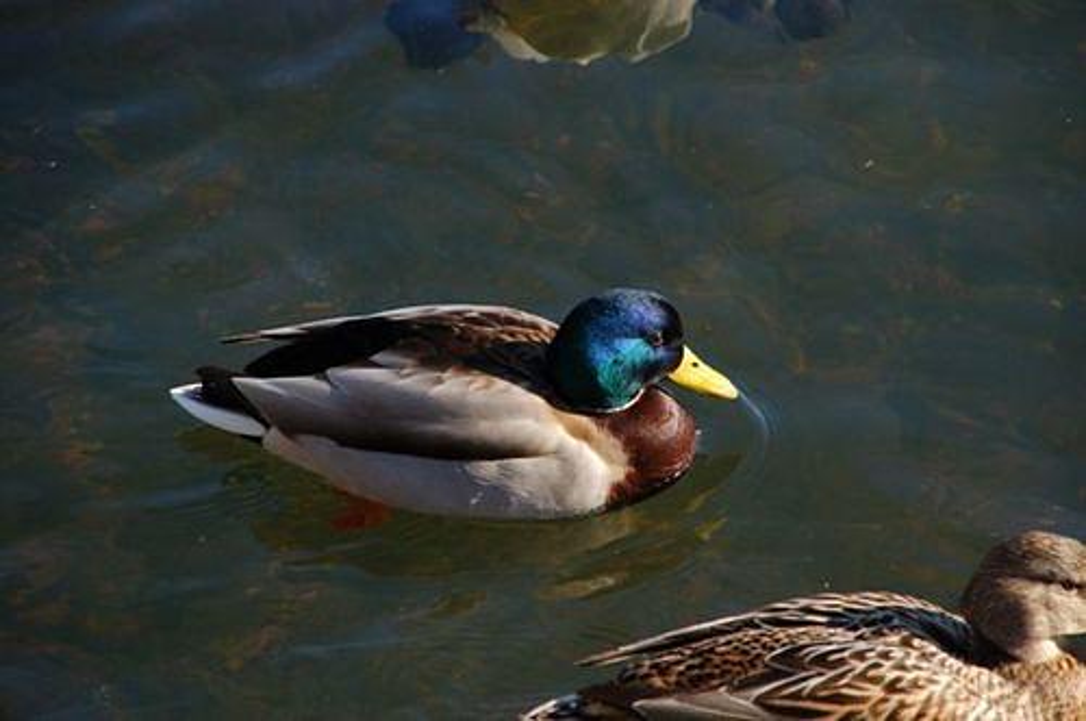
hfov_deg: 6.9
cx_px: 543
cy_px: 360
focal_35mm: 300
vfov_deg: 4.6
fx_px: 9038
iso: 800
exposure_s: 1/1000
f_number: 8
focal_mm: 200
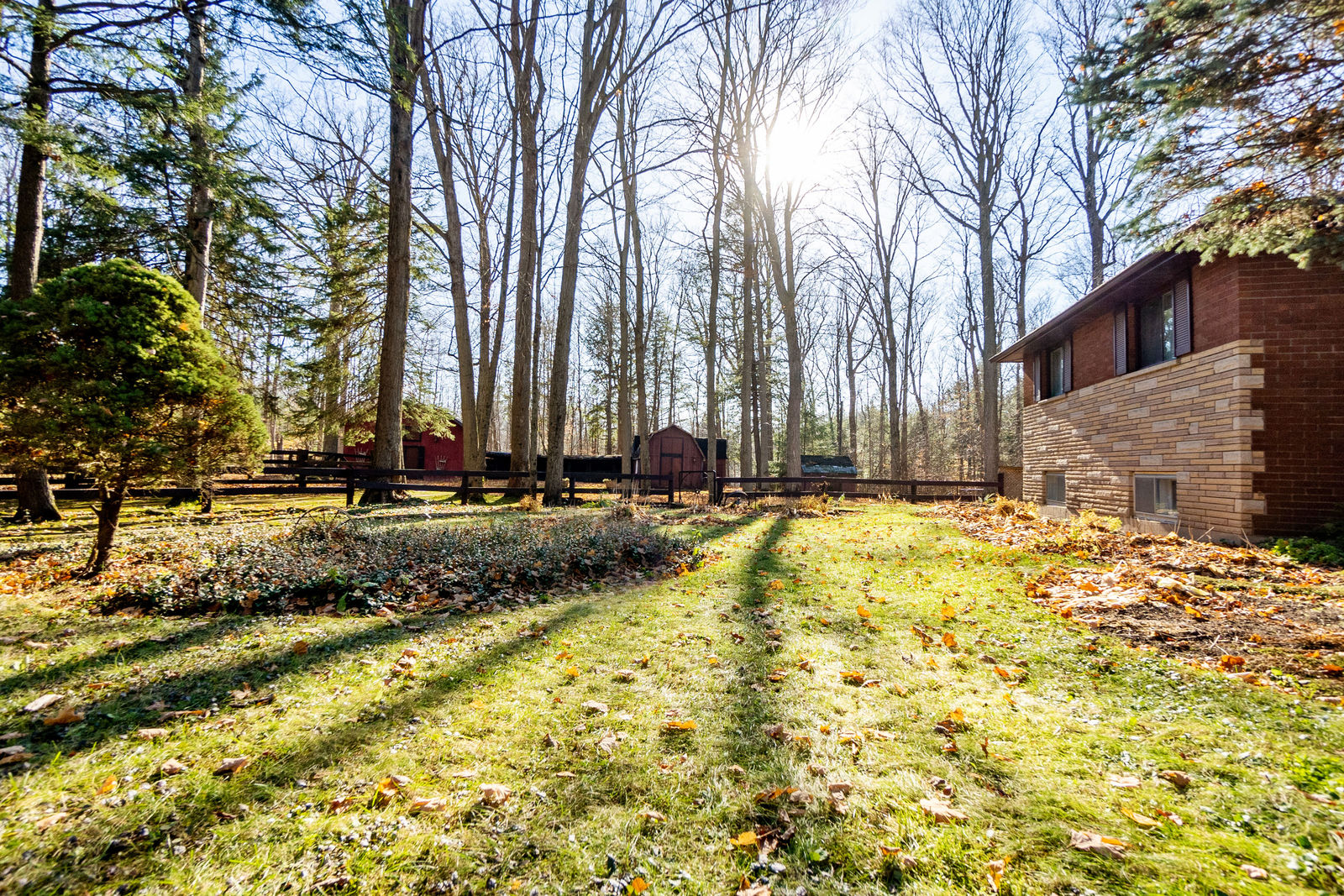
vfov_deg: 73.8
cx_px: 672
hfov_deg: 96.7
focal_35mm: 16
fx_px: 597
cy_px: 448
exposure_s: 1/400
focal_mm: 11
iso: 400
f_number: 7.1
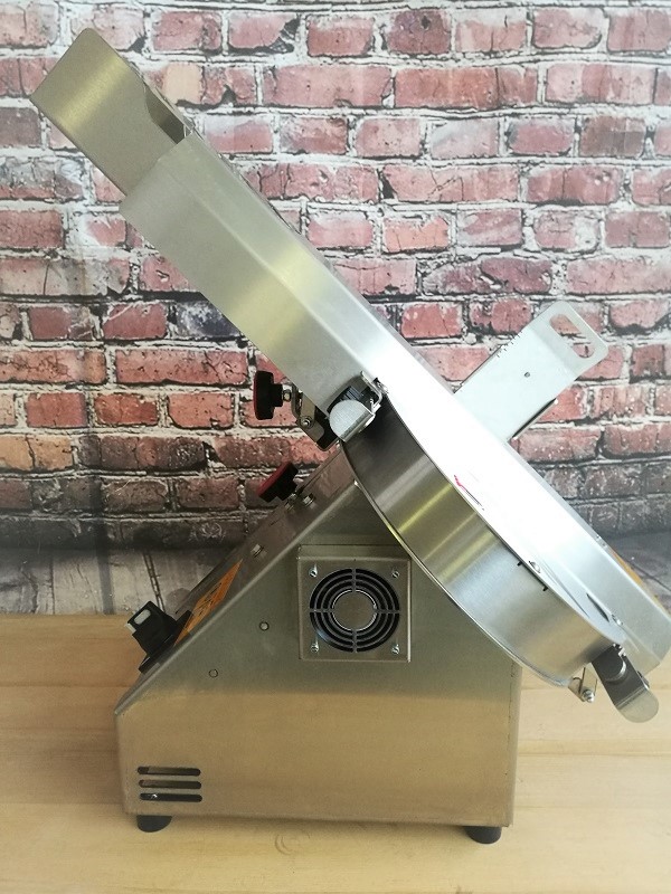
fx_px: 698
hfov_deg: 51.4
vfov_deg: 65.3
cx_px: 336
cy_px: 447
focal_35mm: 27
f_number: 2.2
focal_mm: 4.5
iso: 320
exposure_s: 1/33.3
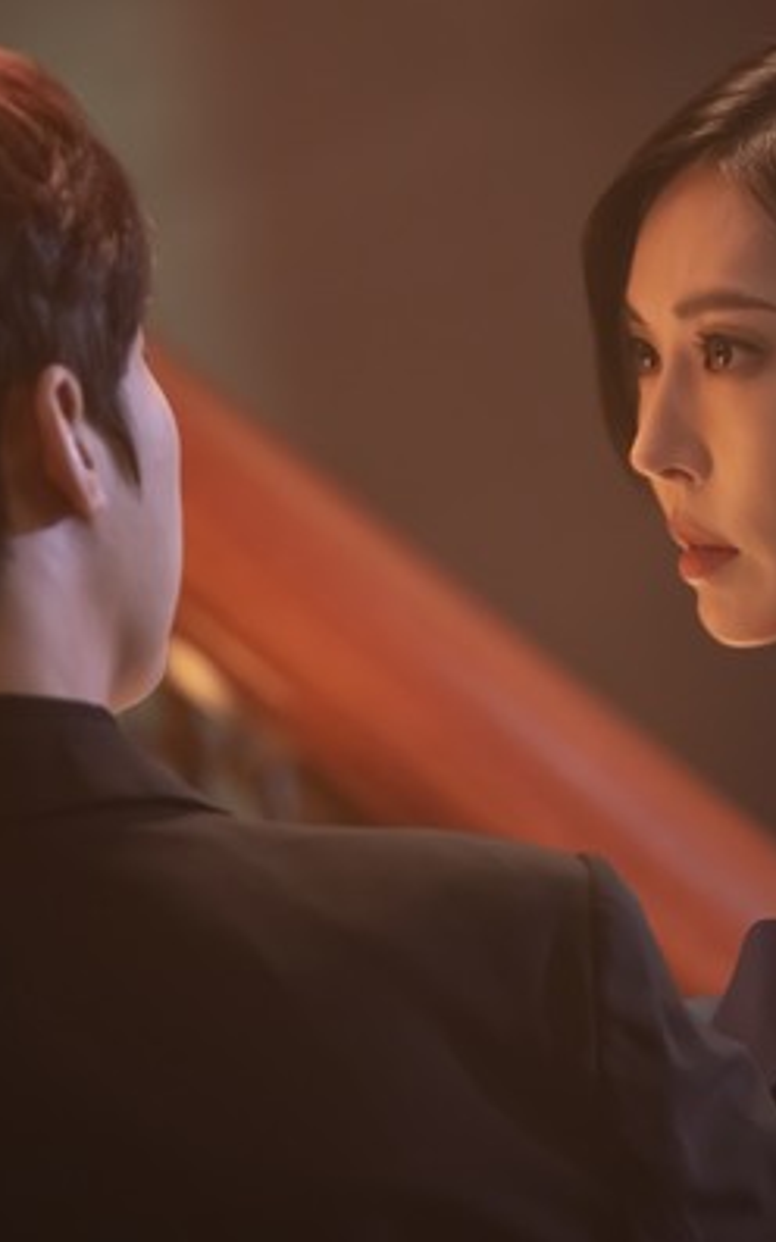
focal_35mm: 308
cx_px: 526
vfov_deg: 6.8
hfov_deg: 4.3
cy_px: 619
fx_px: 10426
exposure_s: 1/200
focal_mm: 200
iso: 1600
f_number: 2.8
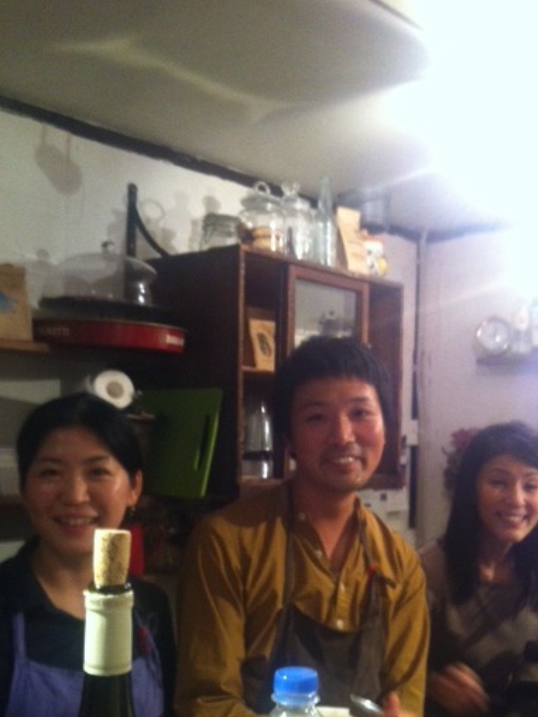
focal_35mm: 44
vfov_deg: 42.7
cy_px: 440
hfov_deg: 32.9
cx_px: 292
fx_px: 912
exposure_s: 1/15
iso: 250
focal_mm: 3.85
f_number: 2.8
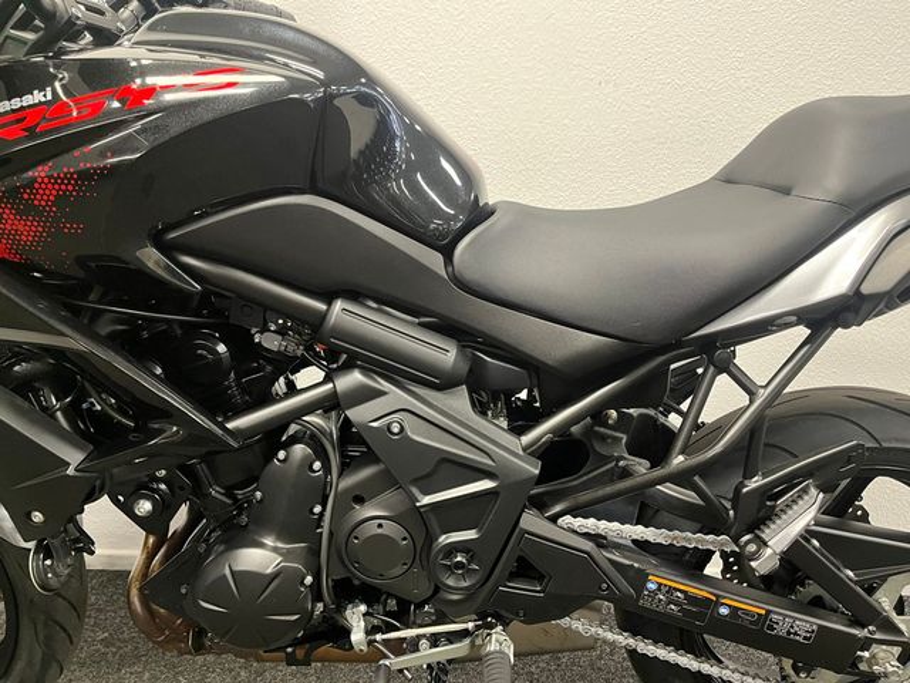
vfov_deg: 53.1
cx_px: 455
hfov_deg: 67.3
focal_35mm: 26
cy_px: 342
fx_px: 683
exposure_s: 1/50
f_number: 1.6
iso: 400
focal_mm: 5.1
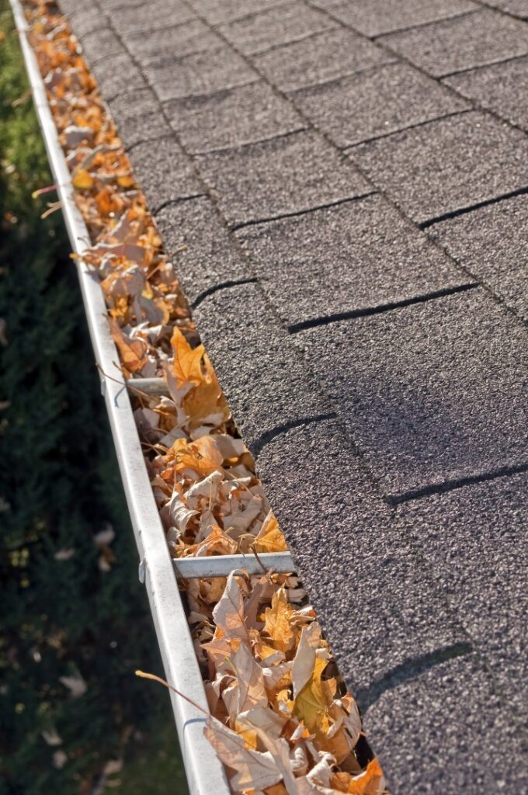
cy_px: 398
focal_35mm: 82
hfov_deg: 16.5
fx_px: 1820
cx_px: 264
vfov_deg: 24.6
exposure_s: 1/125
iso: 200
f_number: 11
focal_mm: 55
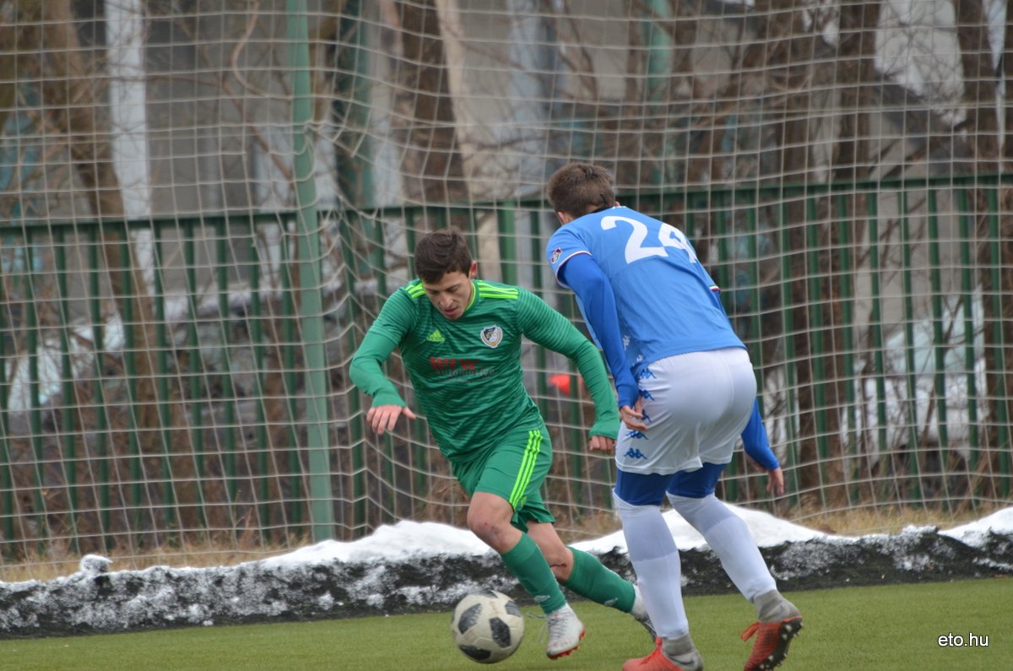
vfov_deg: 3.0
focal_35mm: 450
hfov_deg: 4.6
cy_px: 336
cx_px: 506
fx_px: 12637
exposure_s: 1/1000
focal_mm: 300
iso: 500
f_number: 5.6
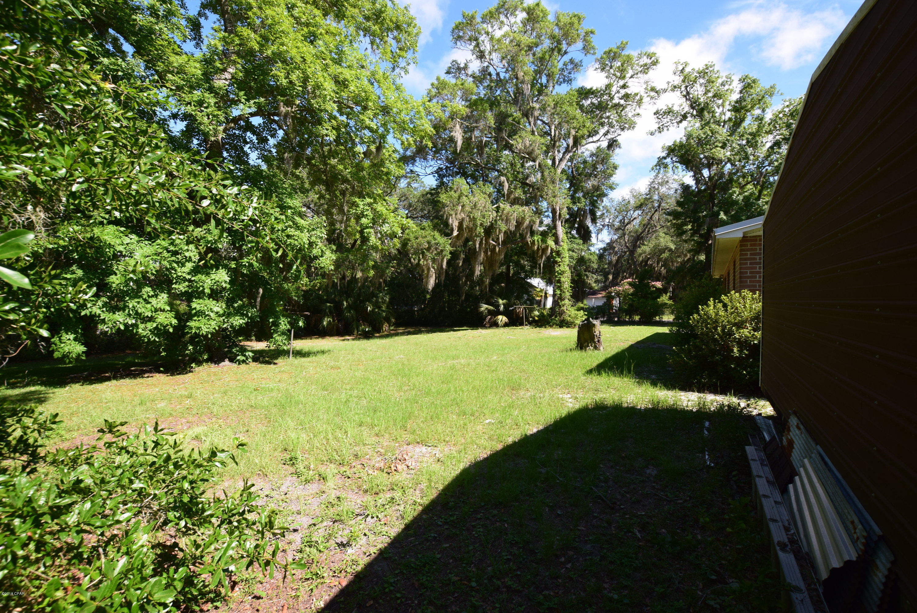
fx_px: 382
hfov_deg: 100.3
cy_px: 306
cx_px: 458
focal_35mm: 15
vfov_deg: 77.4
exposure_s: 1/250
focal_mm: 10
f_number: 10
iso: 400
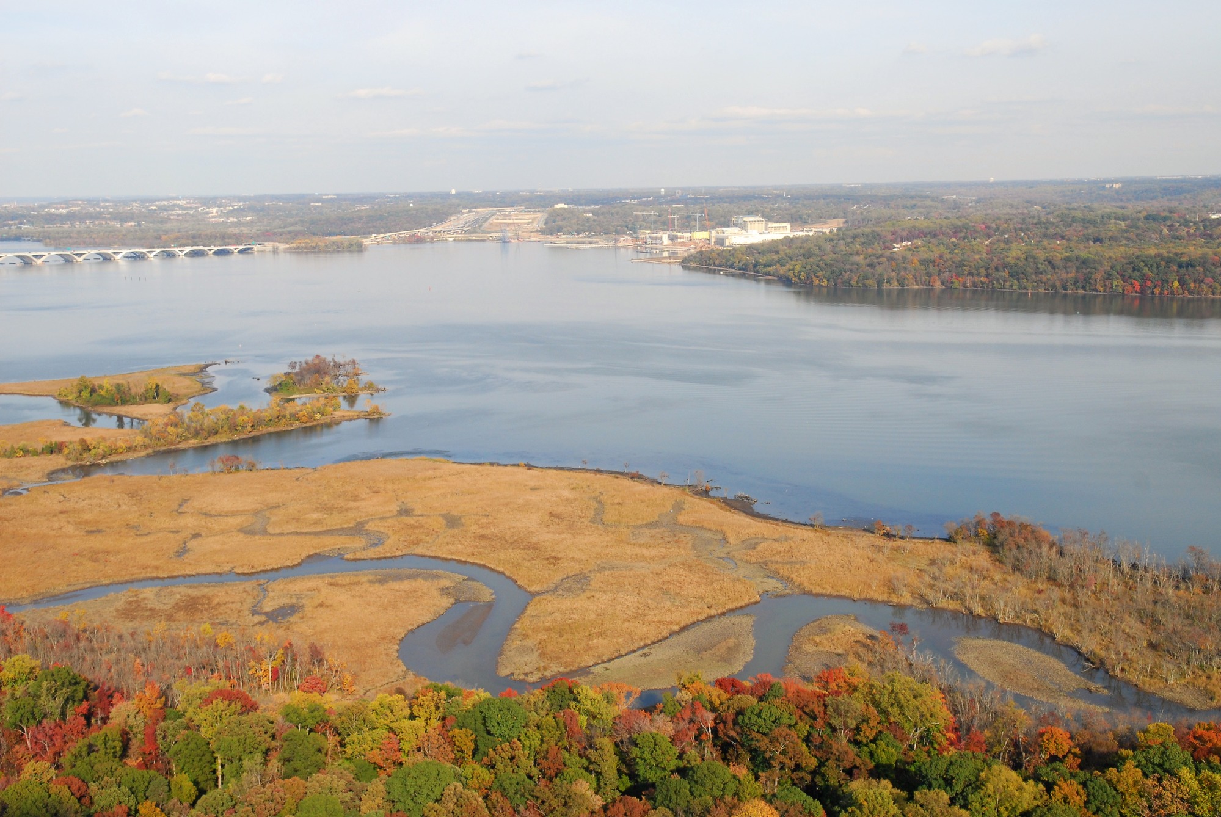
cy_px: 408
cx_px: 610
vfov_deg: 32.0
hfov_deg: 46.3
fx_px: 1426
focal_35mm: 42
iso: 320
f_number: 9
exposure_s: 1/400
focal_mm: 28
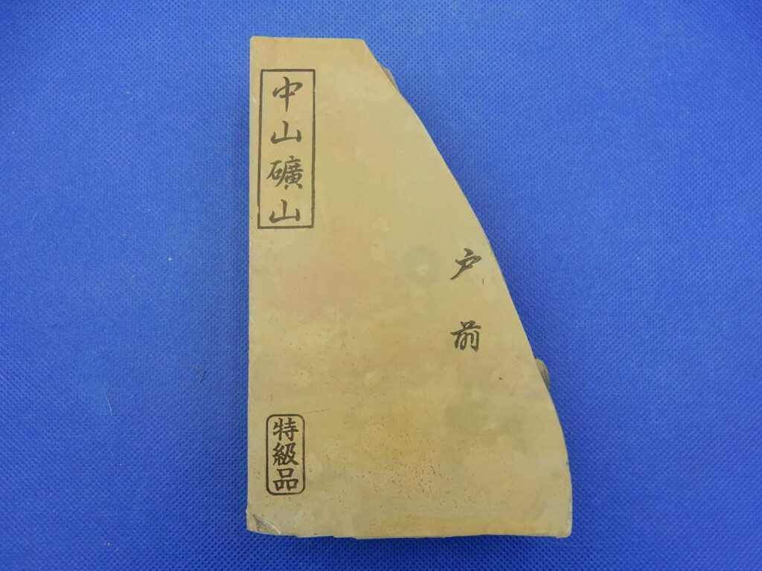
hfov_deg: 69.4
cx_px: 381
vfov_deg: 54.9
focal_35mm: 25
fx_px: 550
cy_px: 286
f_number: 3.7
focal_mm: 4.5
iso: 125
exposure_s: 1/80
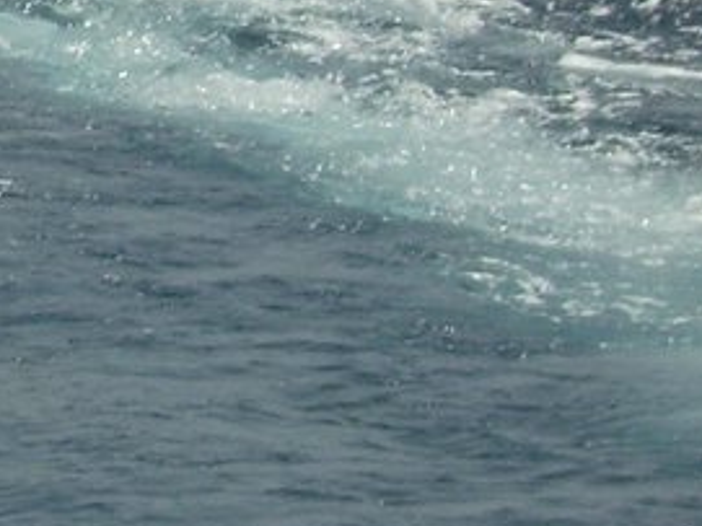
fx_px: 7885
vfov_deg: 3.8
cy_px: -285
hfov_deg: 5.0
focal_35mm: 389
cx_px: -466
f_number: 10.1
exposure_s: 1/250
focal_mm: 17.14
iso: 50
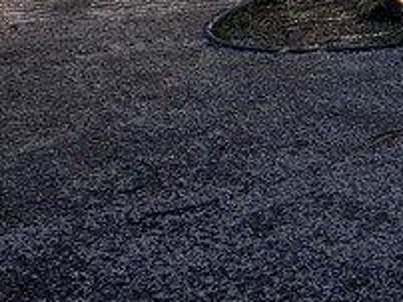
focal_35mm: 71
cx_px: 798
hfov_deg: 18.5
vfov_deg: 18.3
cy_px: -152
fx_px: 826
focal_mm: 2.22
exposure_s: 1/1672
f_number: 2.2
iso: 50
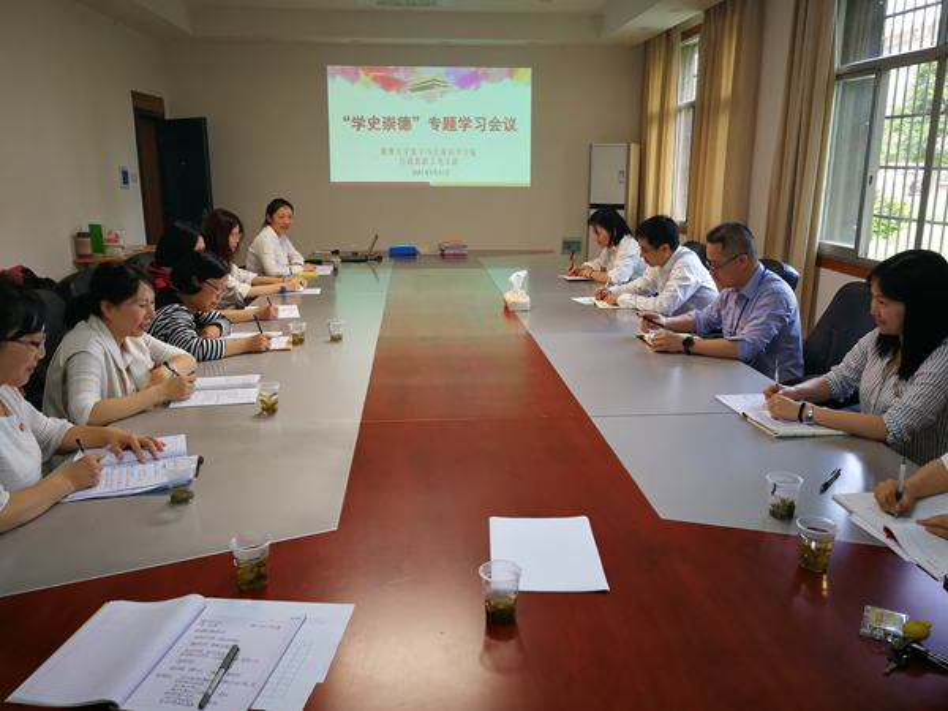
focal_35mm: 27
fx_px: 739
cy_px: 356
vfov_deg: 51.4
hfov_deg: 65.3
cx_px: 474
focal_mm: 3.95
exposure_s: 1/50
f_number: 2.2
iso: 125
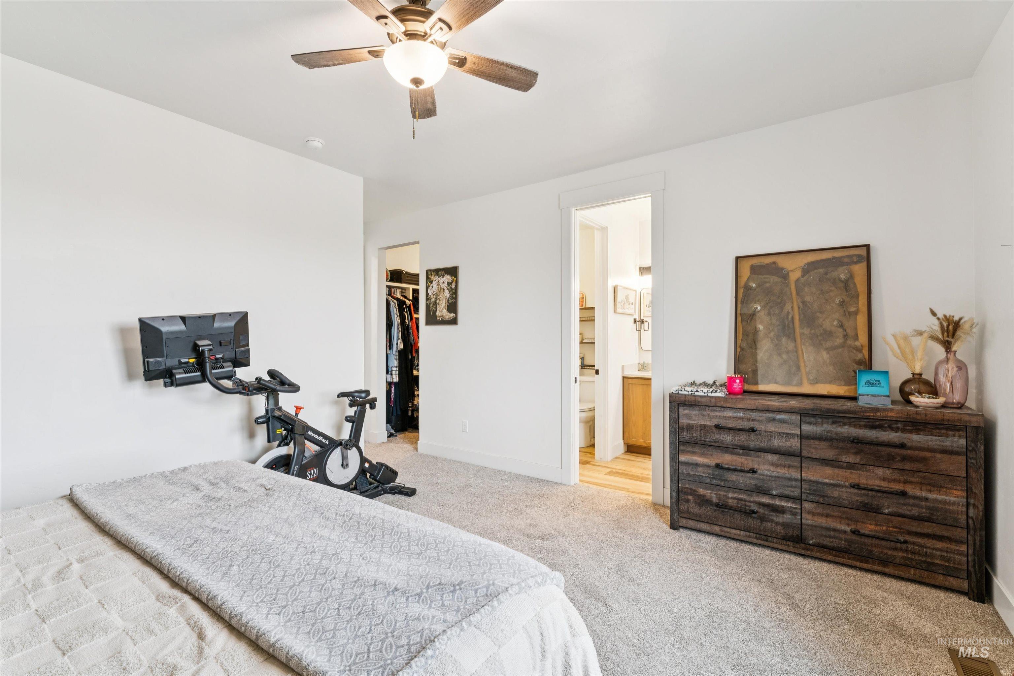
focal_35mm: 16
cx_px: 507
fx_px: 448
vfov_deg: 74.1
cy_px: 338
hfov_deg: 97.1
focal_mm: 15.9
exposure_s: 1/6
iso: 400
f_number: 13
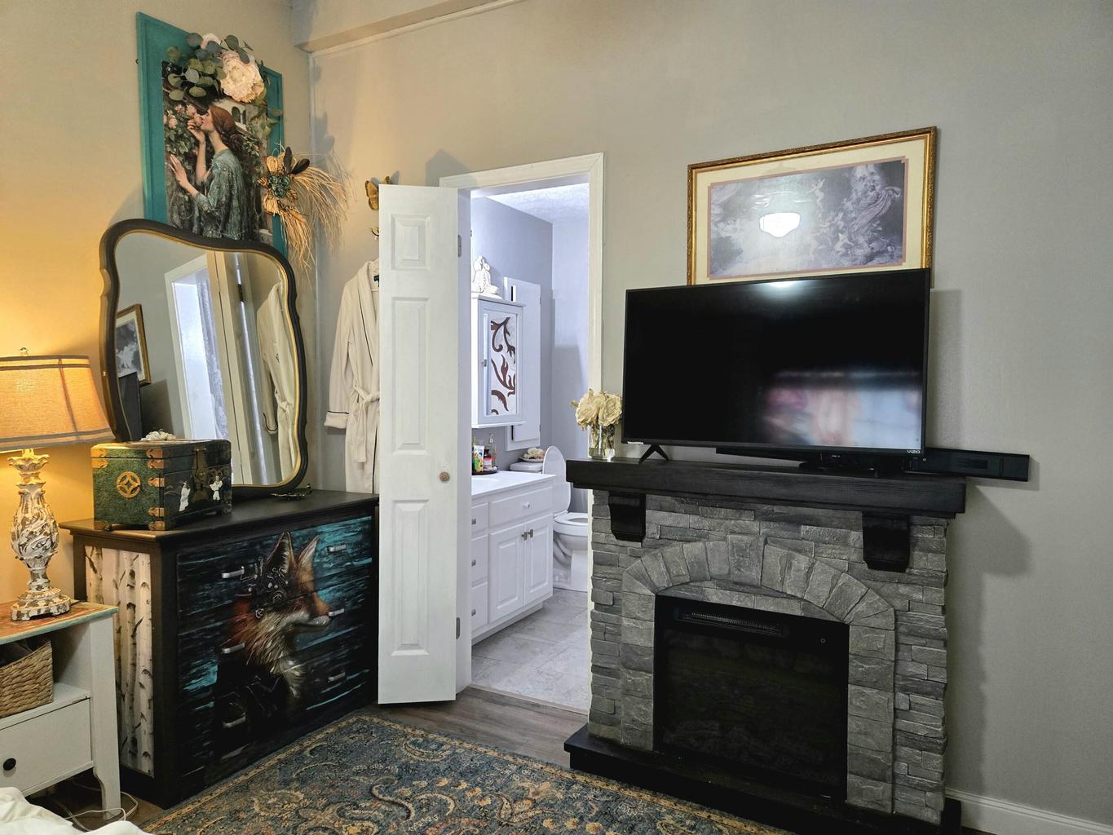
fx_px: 740
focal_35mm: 23
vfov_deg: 58.9
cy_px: 418
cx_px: 556
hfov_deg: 73.9
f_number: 1.8
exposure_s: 1/120
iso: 500
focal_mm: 5.4
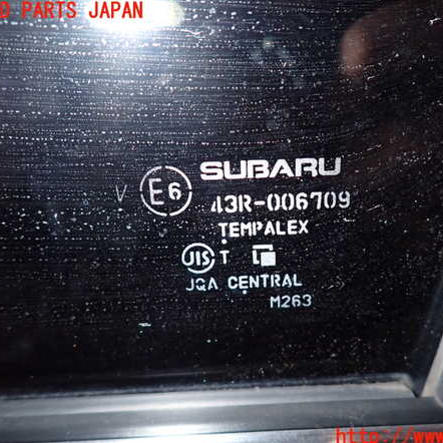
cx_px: 262
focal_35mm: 30
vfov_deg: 54.0
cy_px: 225
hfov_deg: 53.7
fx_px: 434
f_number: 5.6
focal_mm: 4.5
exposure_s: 1/100
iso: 400
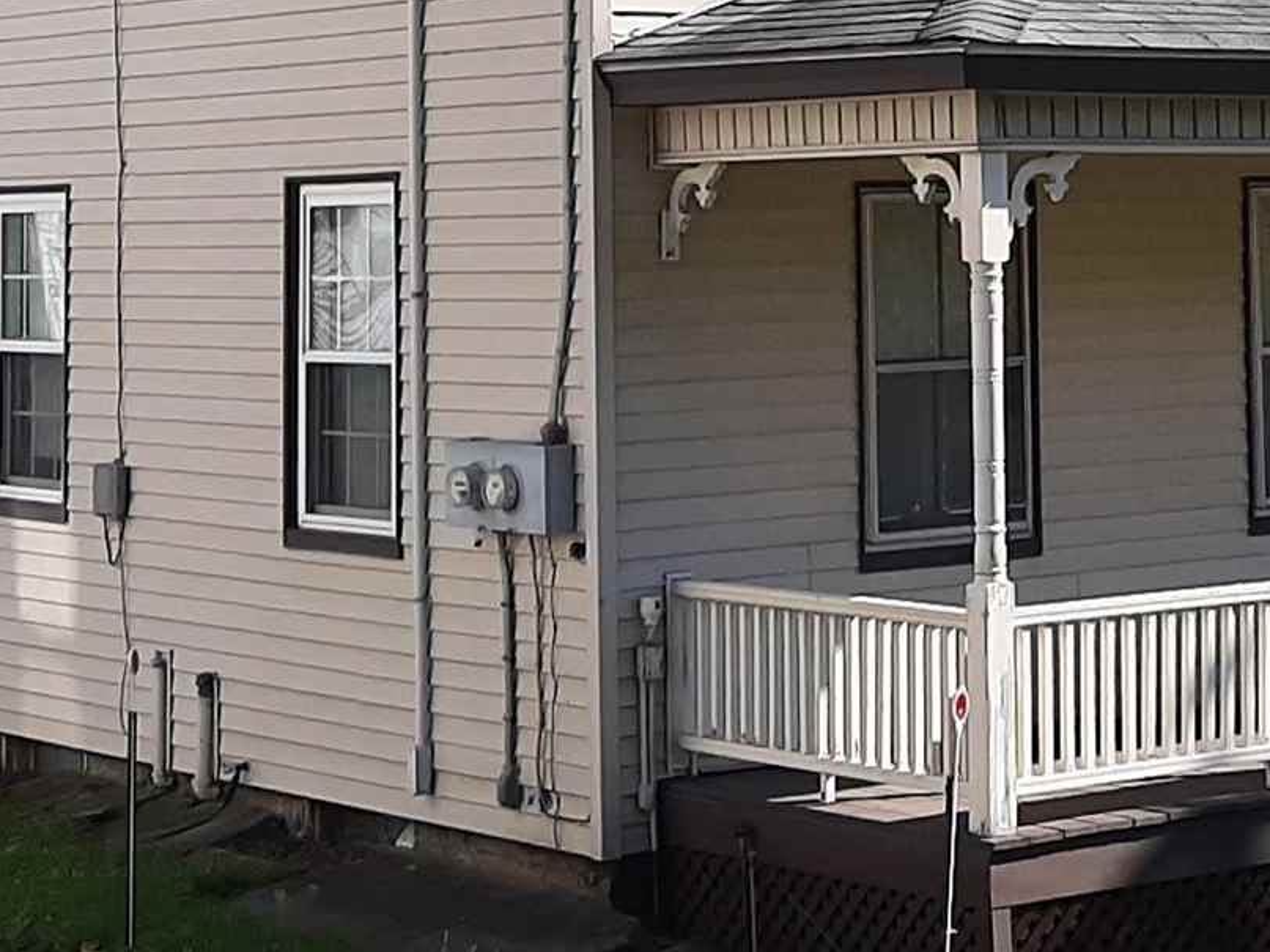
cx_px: 1132
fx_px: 3632
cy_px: 121
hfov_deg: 19.5
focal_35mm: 99
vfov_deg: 14.8
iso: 40
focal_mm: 3.93
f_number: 1.7
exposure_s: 1/2890
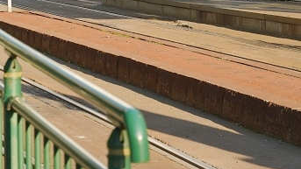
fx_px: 1461
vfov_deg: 6.5
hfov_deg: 11.8
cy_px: -89
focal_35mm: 183
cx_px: 133
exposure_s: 1/125
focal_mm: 50
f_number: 5.6
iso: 100
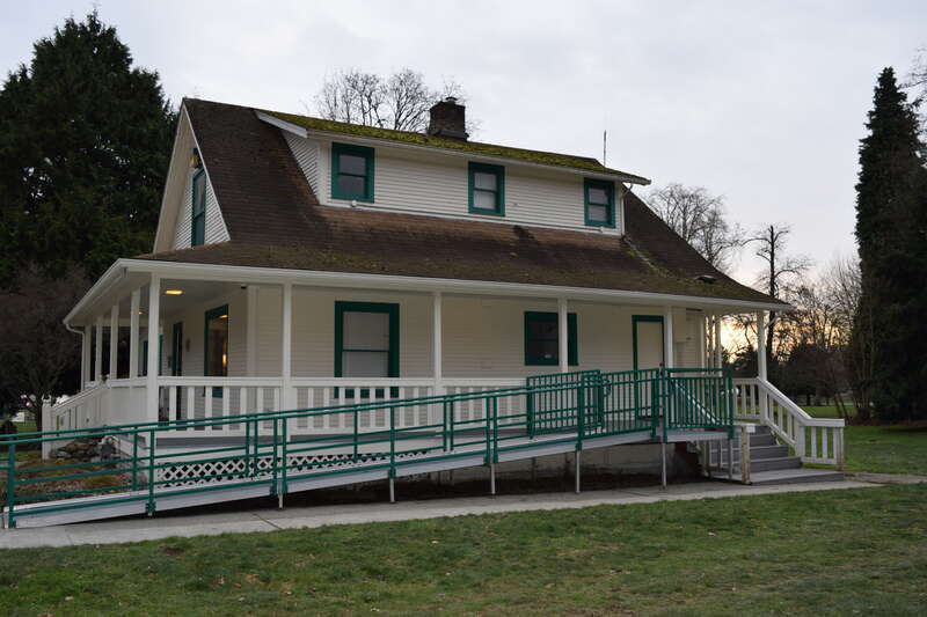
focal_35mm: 33
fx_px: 850
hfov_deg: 57.2
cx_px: 464
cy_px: 308
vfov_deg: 40.0
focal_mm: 22
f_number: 5.6
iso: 400
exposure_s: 1/125
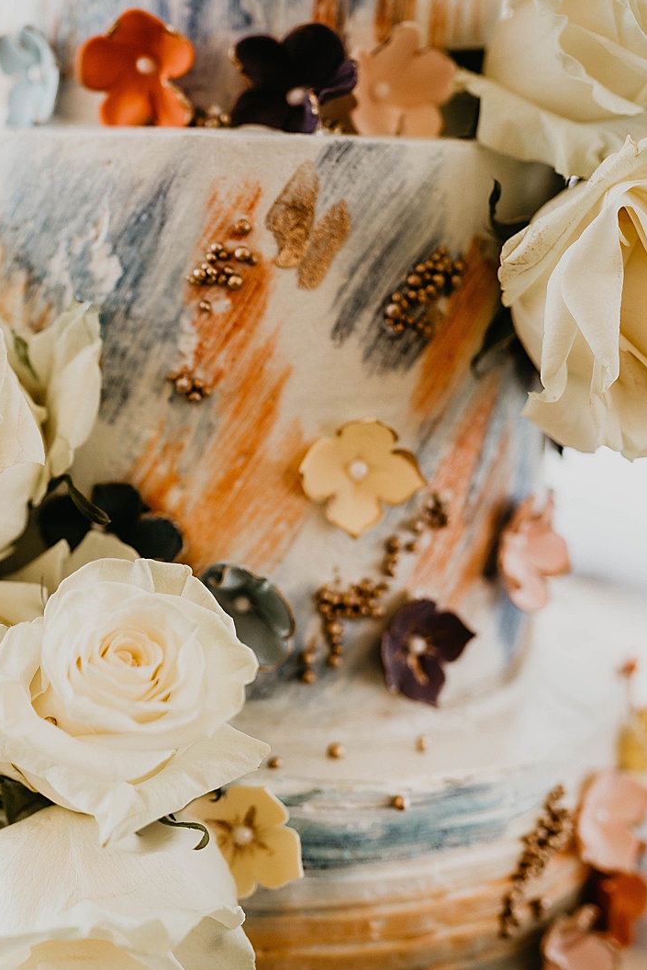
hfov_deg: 24.6
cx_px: 39
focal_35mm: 53
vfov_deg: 37.5
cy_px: 486
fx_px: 1428
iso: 320
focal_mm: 35
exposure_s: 1/320
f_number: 2.2
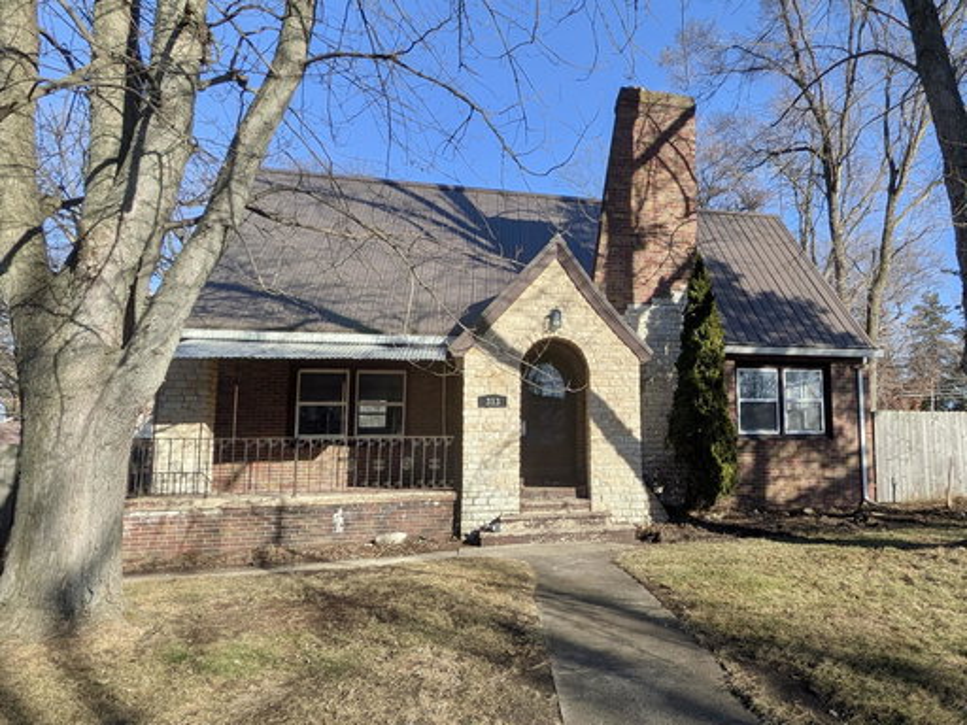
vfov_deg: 85.7
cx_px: 484
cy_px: 362
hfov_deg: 102.1
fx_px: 391
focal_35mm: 14
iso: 45
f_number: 2.2
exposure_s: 1/1174
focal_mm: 1.83
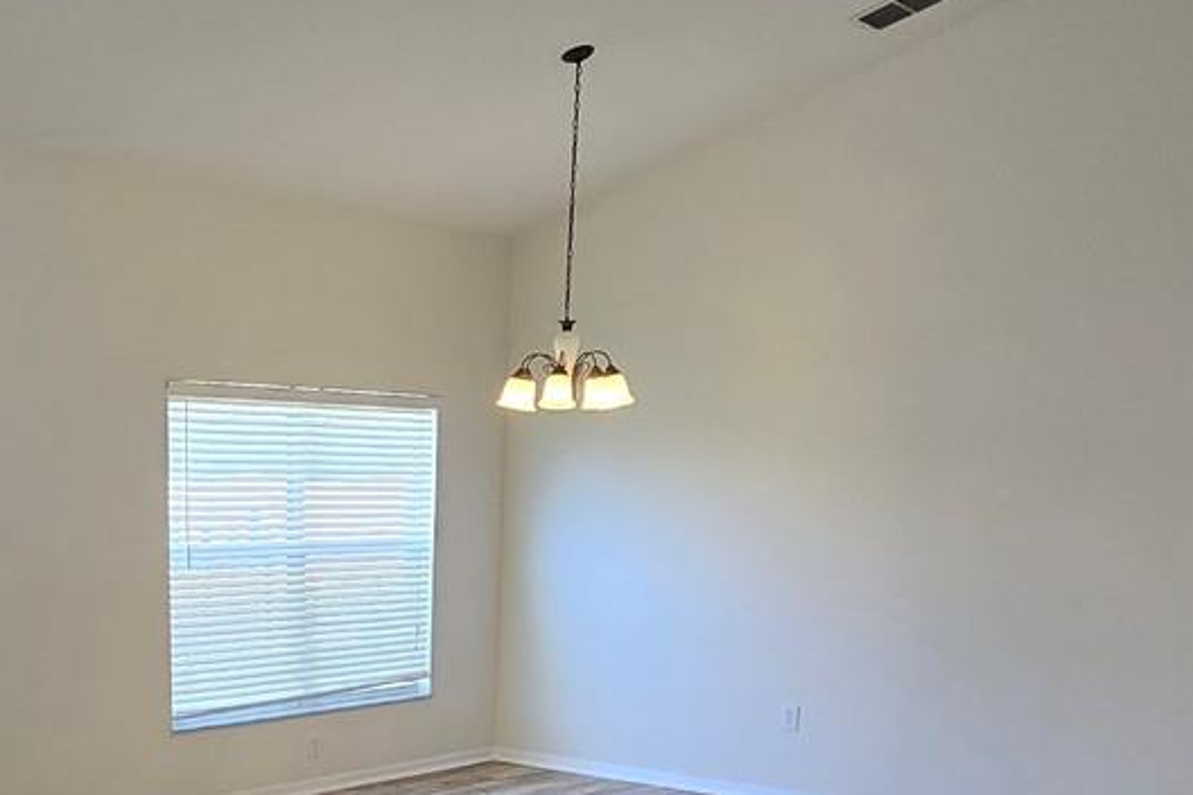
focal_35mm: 41
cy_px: 815
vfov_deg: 30.1
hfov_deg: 44.7
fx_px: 1359
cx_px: 215
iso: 100
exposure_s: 1/60
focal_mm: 2.2
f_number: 2.2
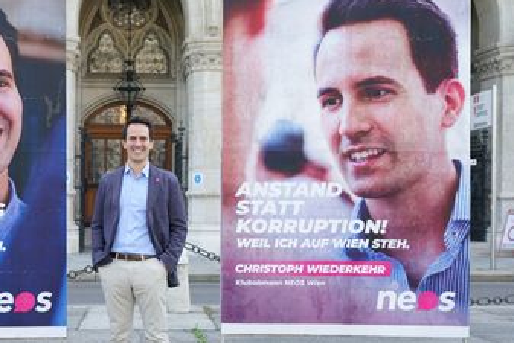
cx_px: 146
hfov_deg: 26.4
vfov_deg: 17.9
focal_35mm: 76
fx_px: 1086
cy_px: 207
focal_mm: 50
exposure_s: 1/100
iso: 100
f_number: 4
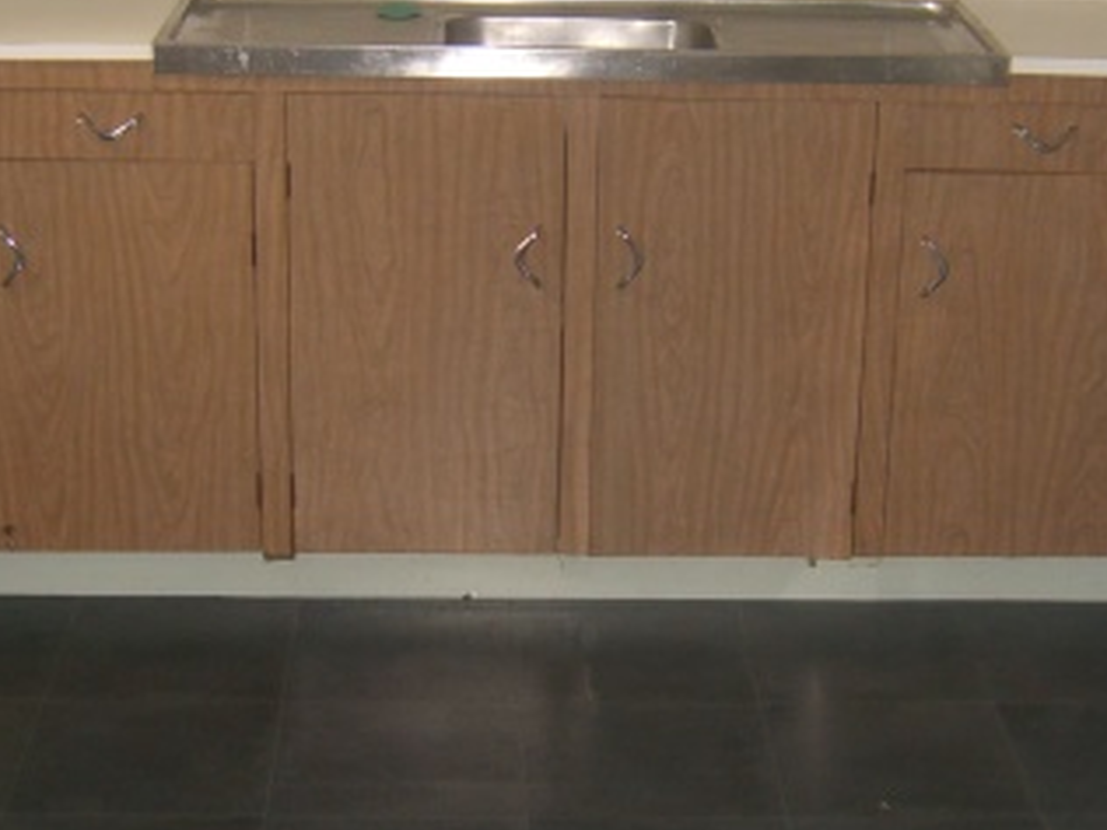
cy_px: 392
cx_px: 603
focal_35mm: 77
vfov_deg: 19.1
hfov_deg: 25.3
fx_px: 2462
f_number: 2.8
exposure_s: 1/60
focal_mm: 7.9
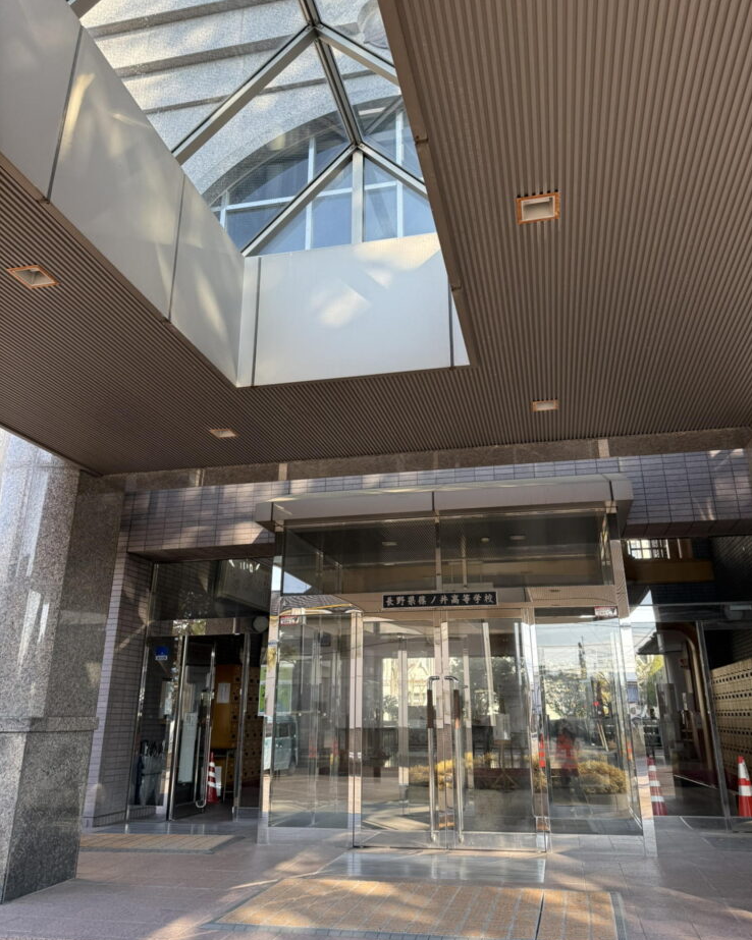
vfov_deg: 66.0
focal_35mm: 26
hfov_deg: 54.9
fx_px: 724
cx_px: 390
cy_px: 439
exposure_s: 1/521
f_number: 1.78
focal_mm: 6.76
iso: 100
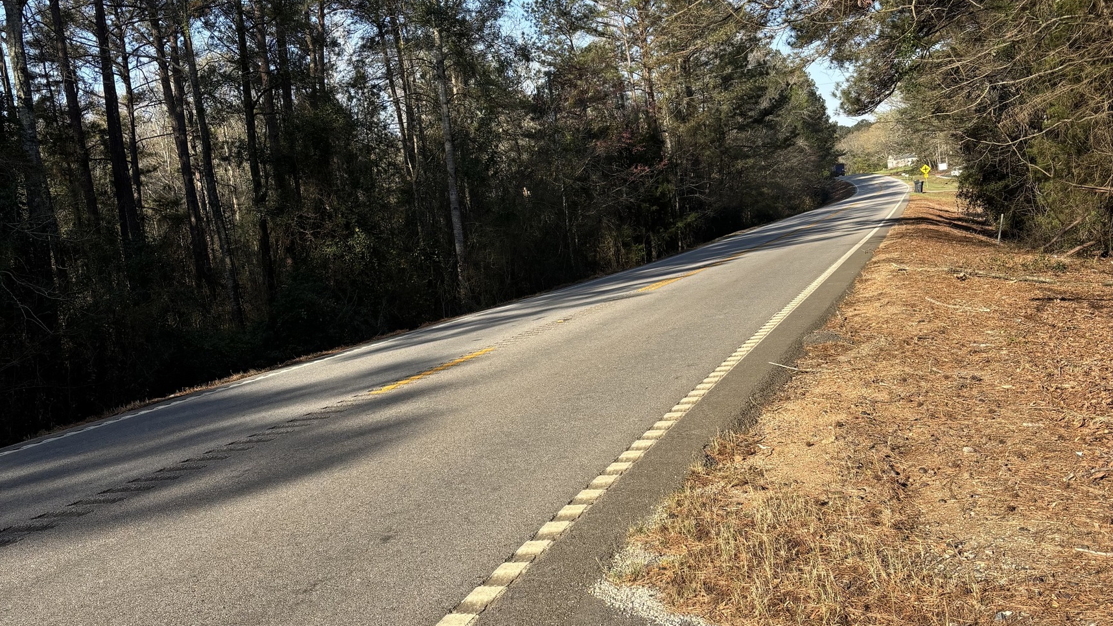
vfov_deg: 31.2
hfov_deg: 52.8
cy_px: 325
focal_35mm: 38
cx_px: 559
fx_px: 1122
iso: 50
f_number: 1.6
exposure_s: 1/1522
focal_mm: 5.96
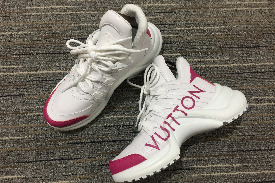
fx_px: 237
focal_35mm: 31
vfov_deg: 42.3
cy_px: 96
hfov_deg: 60.3
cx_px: 137
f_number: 2.2
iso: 64
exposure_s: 1/33
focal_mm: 4.15
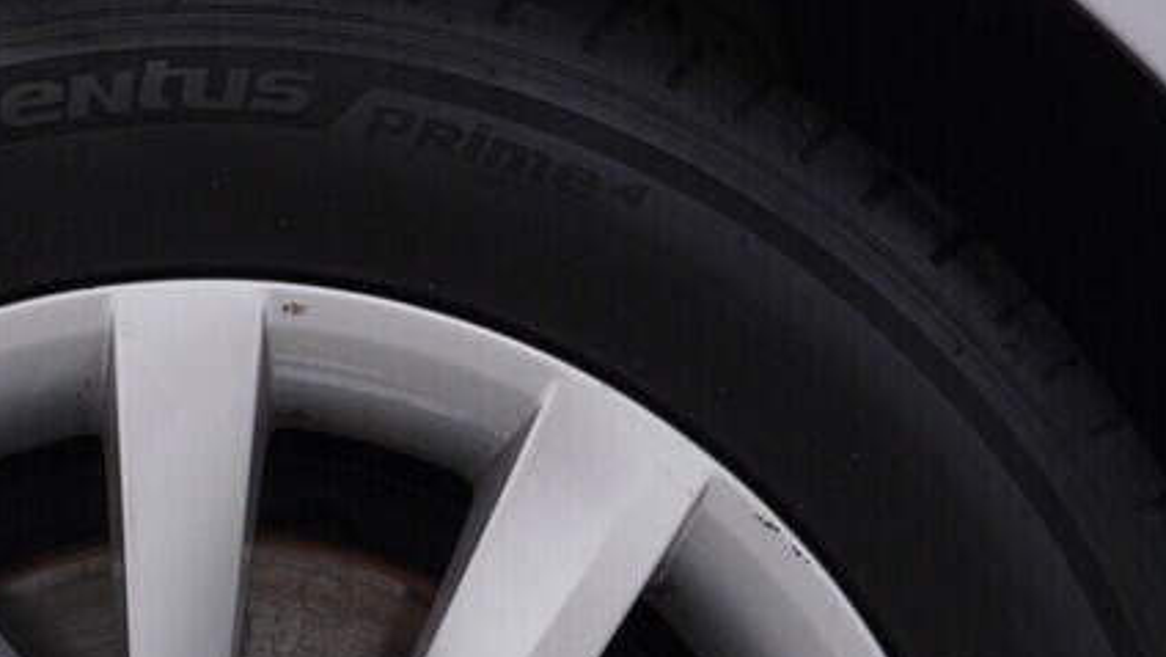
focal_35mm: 128
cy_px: 981
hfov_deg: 16.6
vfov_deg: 9.2
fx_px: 3959
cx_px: 231
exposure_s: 1/100
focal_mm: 24
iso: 125
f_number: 4.5
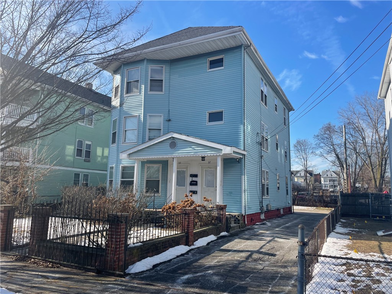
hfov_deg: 67.3
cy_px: 147
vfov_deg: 53.1
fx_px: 294
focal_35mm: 26
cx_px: 196
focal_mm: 4.2
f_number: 1.6
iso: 32
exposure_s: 1/2353
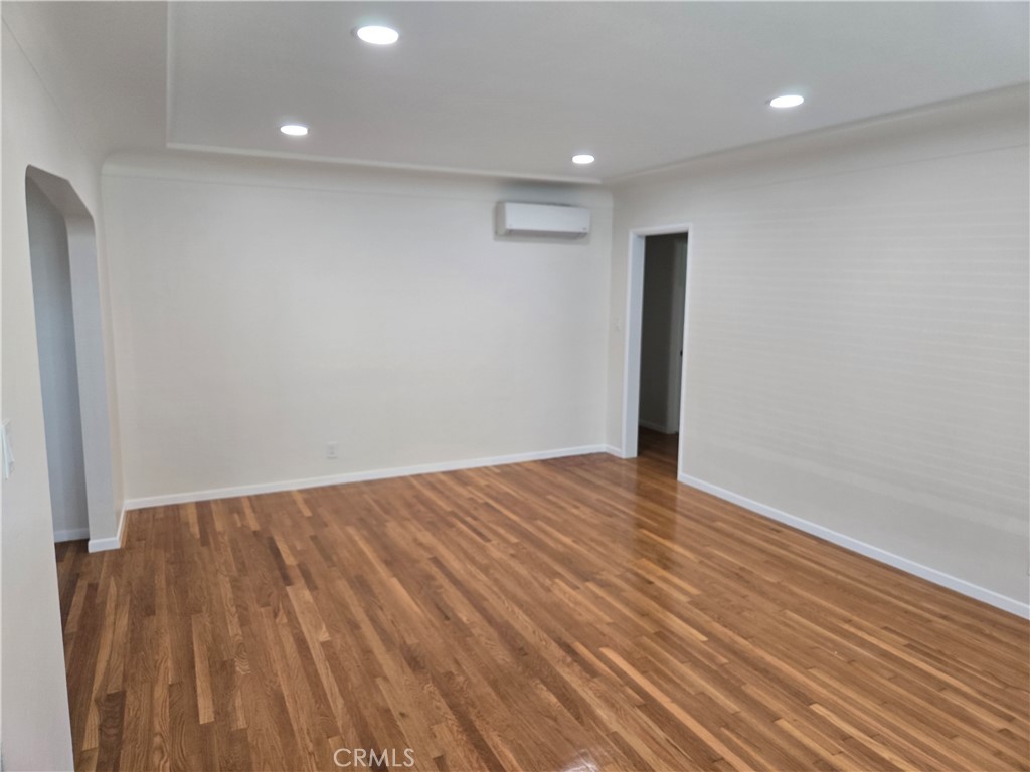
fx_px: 684
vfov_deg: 58.9
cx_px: 515
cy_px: 386
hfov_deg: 73.9
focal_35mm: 23
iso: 125
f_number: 1.8
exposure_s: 1/120
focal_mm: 5.4
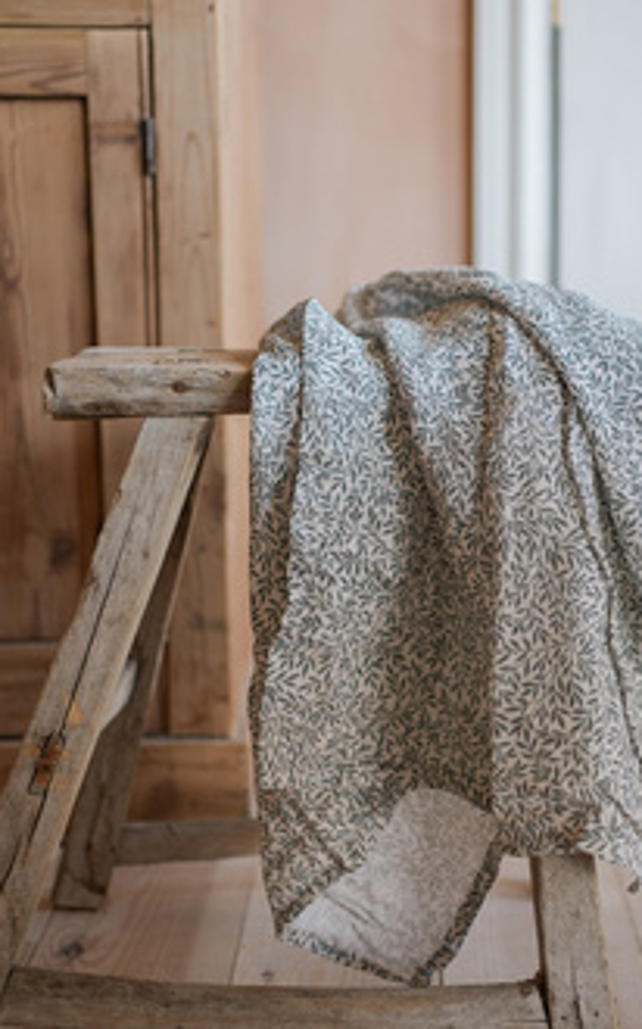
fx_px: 1513
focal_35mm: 54
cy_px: 477
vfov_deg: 37.5
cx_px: 429
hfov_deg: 23.8
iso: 100
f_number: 1.8
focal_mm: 35
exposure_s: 1/40
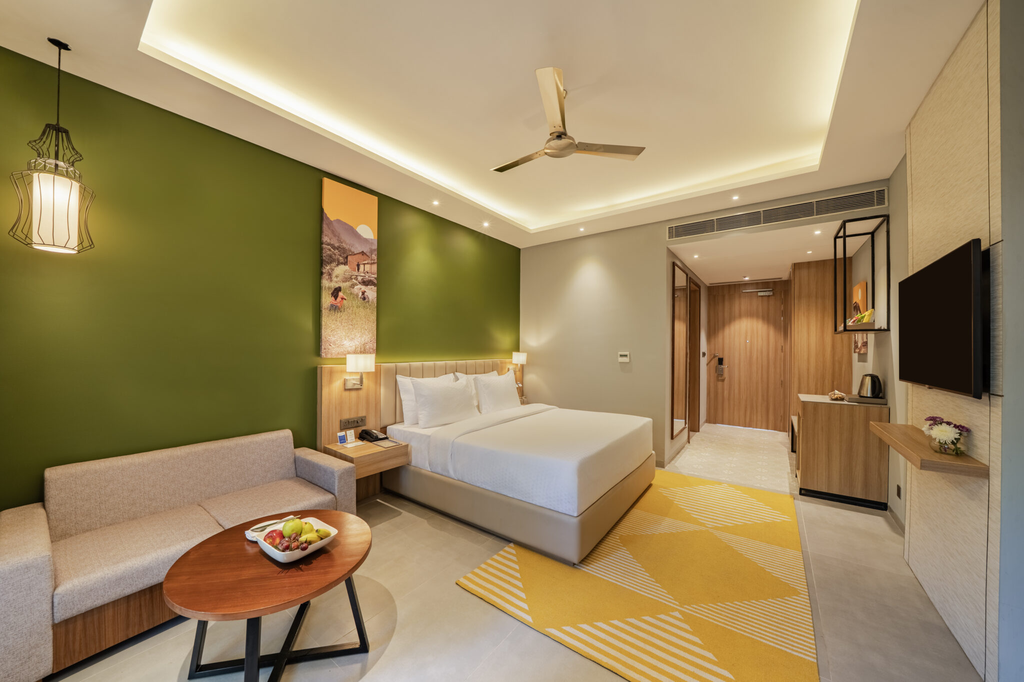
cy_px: 341
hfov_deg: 108.3
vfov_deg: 85.4
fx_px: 370
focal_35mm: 13
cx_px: 512
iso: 320
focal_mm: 13
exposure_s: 1/2.5
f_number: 11
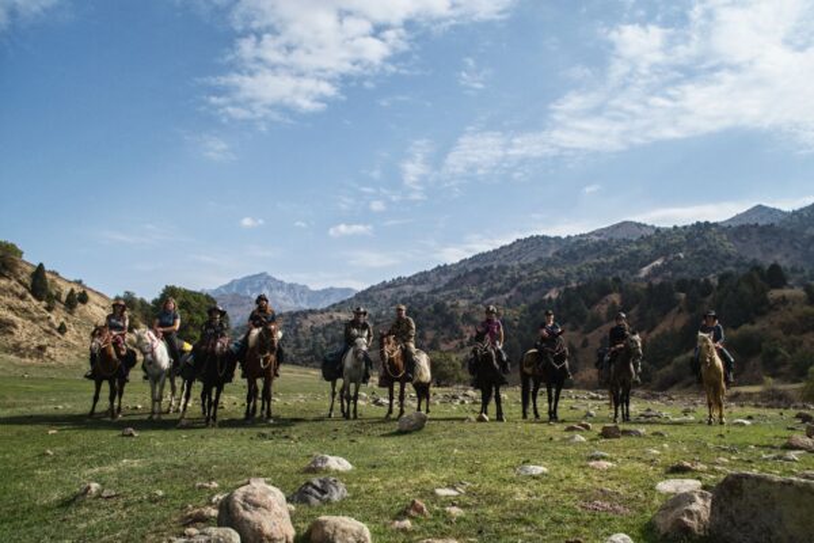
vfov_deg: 47.9
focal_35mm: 27
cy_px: 272
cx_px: 407
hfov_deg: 67.4
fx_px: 610
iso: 400
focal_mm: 18
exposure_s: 1/1250
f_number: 5
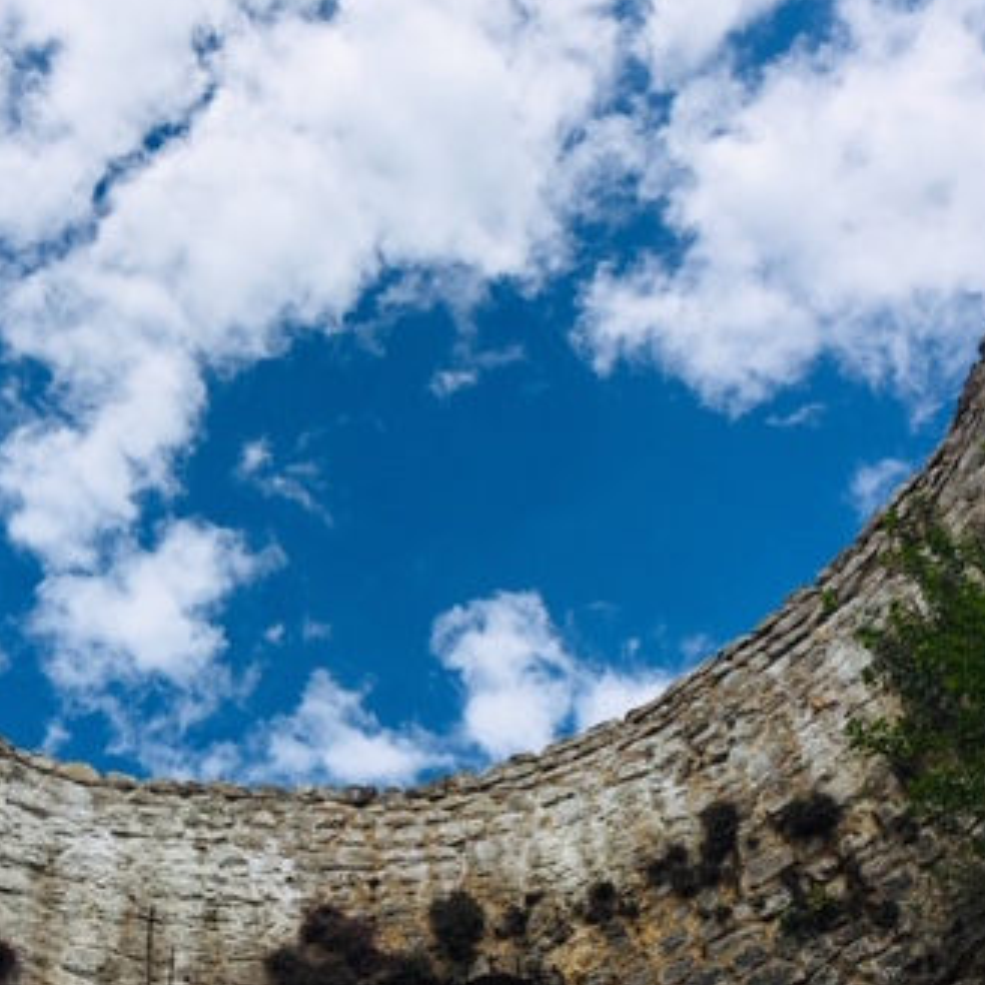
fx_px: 1610
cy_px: 553
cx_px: 333
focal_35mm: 50
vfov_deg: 34.0
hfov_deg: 33.7
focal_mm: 4.15
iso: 25
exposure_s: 1/3077
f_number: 2.2
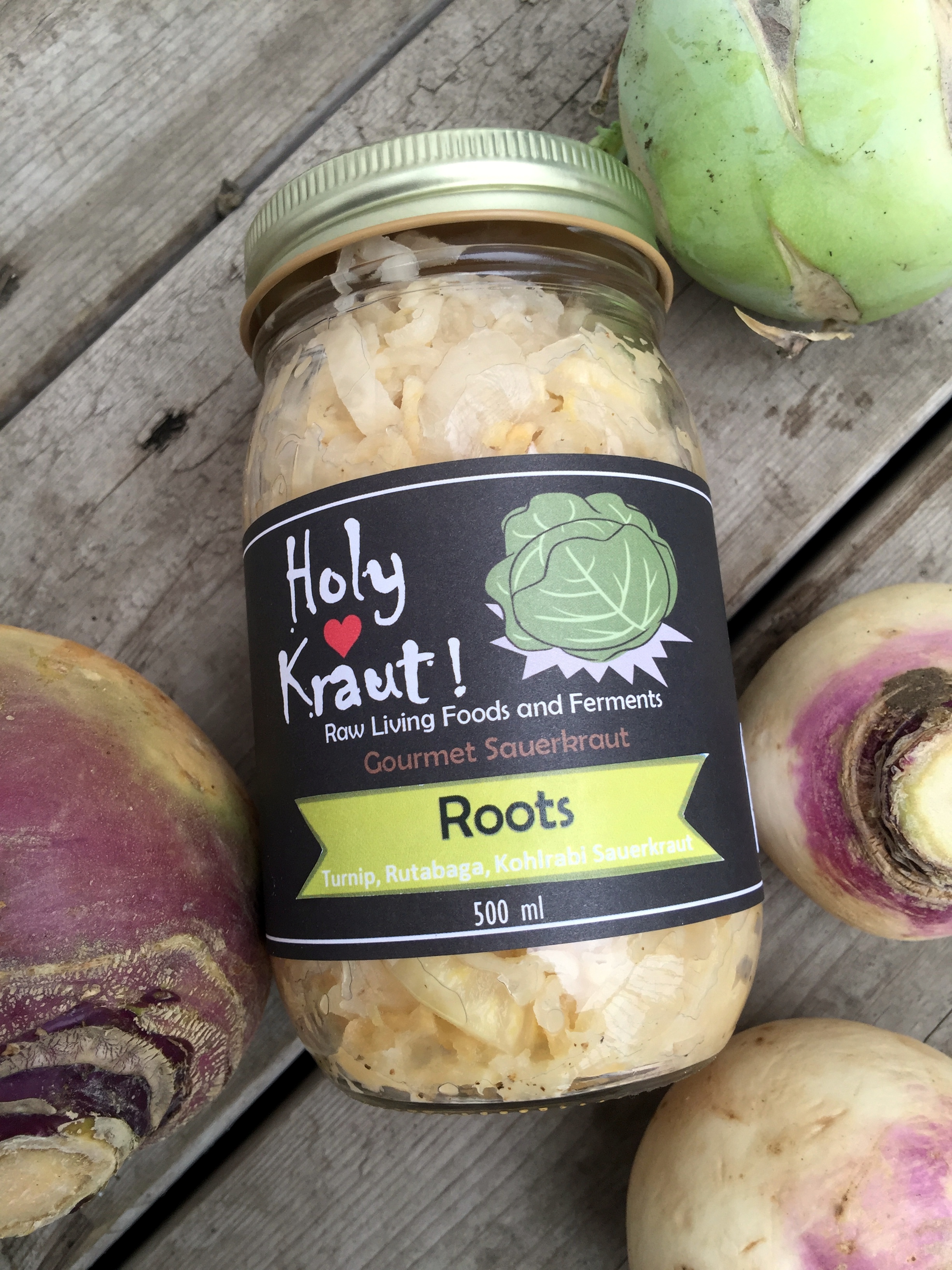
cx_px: 476
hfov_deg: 48.2
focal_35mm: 29
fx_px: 1063
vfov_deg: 61.7
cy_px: 635
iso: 40
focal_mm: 4.15
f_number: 2.2
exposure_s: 1/120
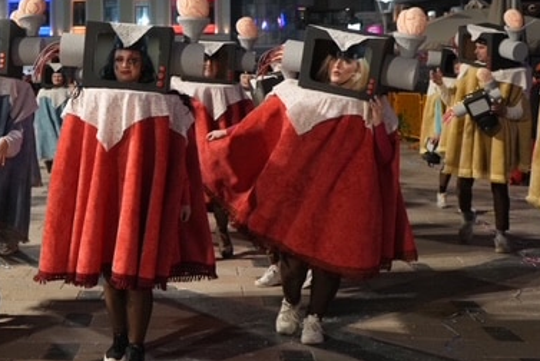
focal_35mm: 56
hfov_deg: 34.9
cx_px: 143
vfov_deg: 24.0
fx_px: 841
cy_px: 92
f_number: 4
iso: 2000
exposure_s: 1/250
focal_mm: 33
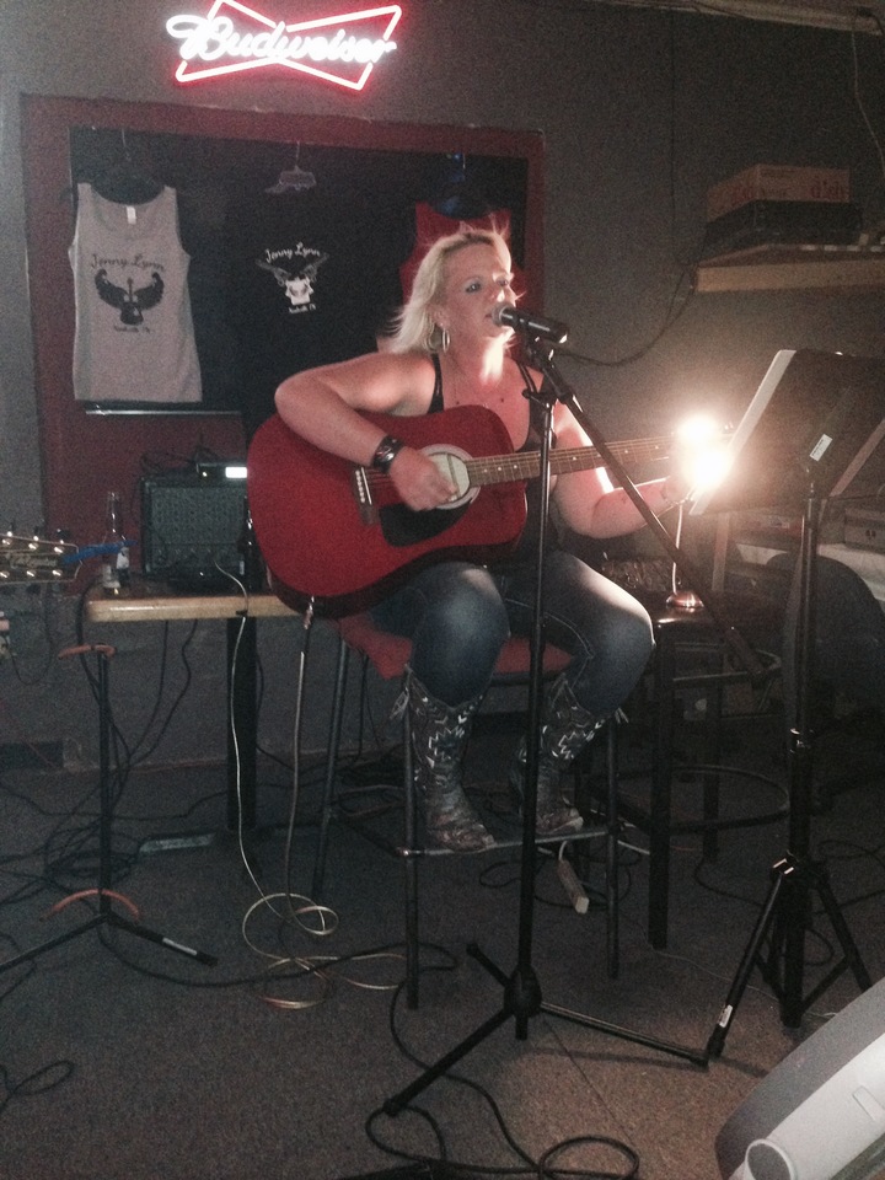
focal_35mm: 33
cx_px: 442
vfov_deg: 55.4
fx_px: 1125
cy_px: 590
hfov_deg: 42.9
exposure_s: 1/16
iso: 500
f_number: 2.4
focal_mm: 4.12
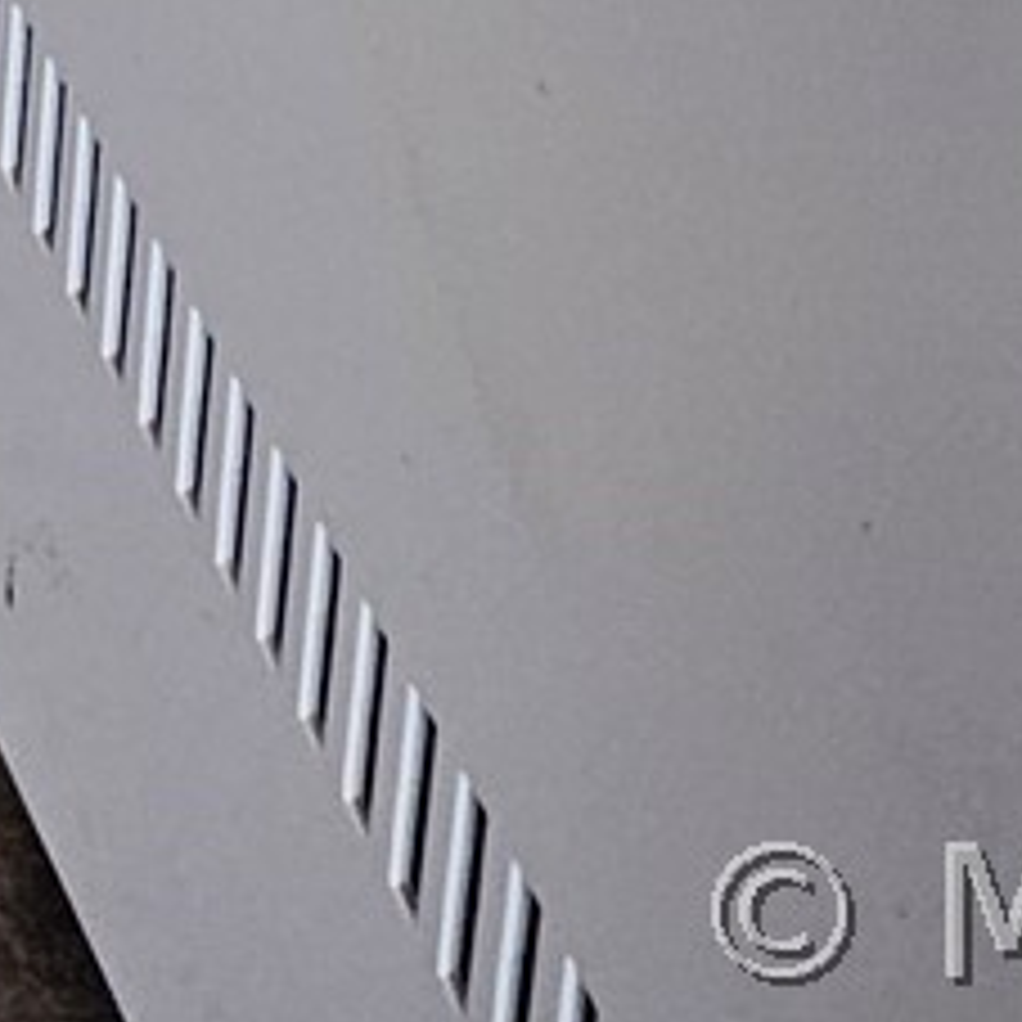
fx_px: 3240
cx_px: -716
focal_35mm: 97
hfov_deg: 15.7
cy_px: -2179
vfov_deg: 10.7
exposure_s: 1/60
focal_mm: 2.2
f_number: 2.2
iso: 125
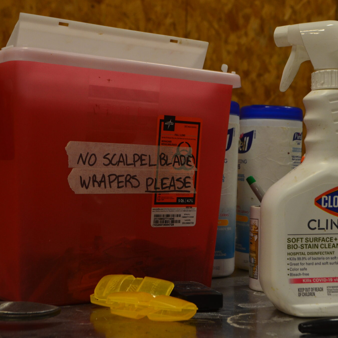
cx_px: 196
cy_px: 169
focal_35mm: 68
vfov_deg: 25.5
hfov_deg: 25.5
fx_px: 747
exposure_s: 1/30
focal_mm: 35
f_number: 7.1
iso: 800
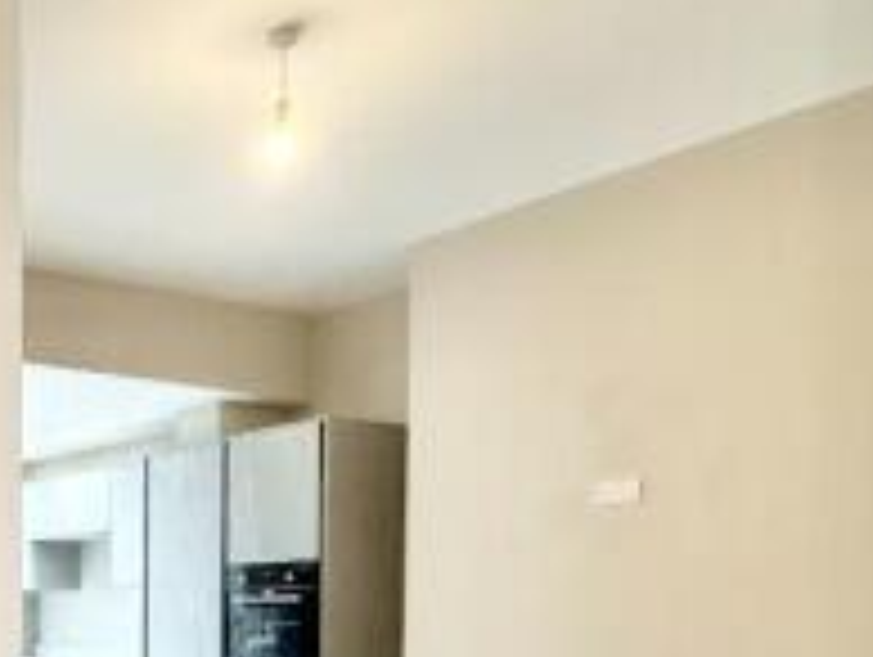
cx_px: -47
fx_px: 1061
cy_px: 673
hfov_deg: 38.4
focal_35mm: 42
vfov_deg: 31.5
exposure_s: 1/100
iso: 250
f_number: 2.2
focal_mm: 2.22
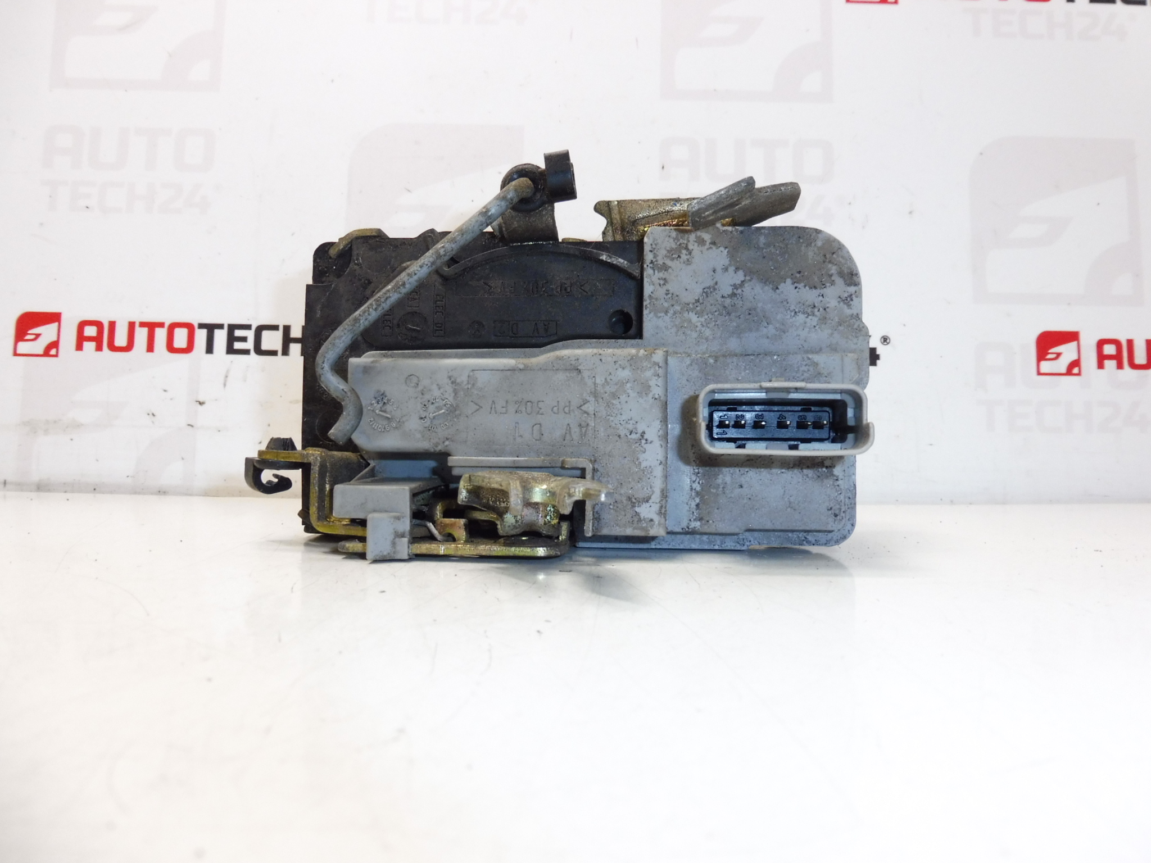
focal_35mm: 24
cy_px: 432
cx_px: 576
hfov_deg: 71.6
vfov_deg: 56.8
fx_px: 798
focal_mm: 4.3
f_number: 4
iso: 200
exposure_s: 1/60
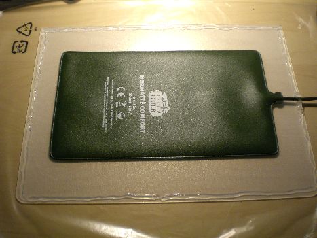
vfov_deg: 37.7
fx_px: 348
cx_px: 158
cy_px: 119
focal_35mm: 38
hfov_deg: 49.0
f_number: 3.1
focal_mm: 6.3
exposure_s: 1/30
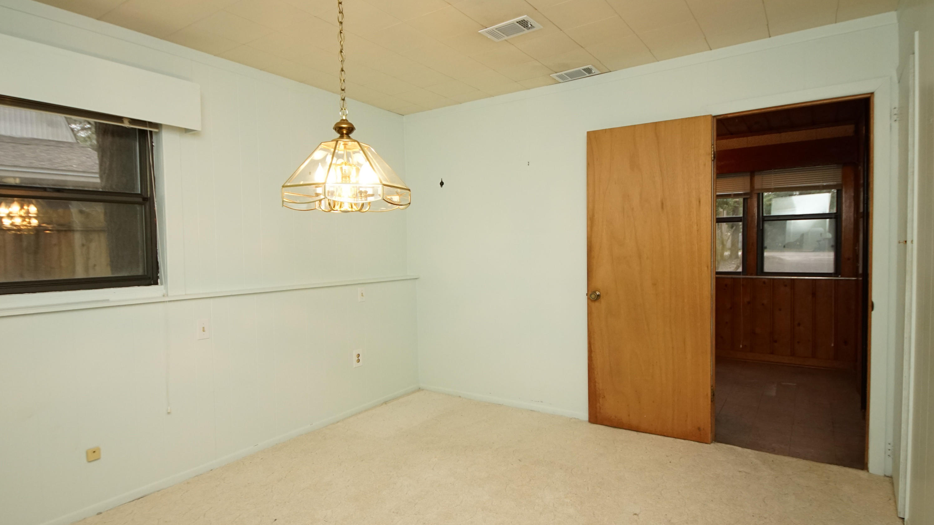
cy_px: 268
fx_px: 471
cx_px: 465
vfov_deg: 58.3
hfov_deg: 89.6
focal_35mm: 19
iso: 1600
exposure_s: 1/160
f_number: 4.5
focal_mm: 12
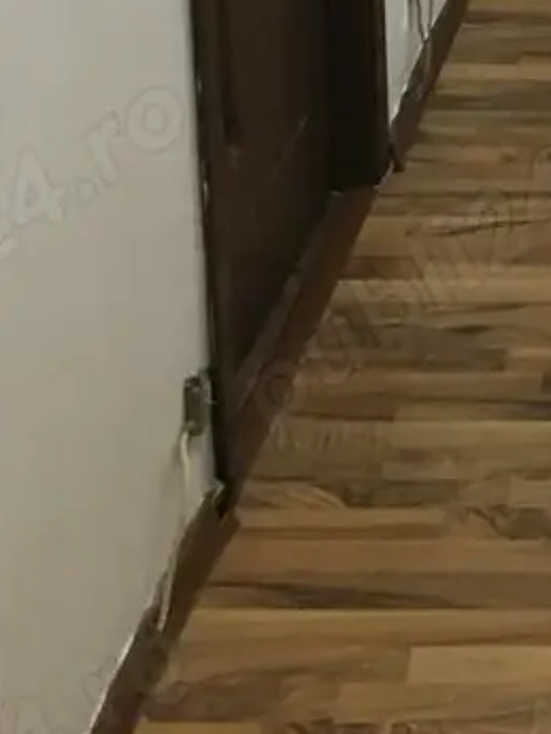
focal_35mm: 112
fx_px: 2376
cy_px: -184
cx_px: 685
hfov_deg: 12.9
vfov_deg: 16.7
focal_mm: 4.15
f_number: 2.2
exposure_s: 1/33
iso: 200
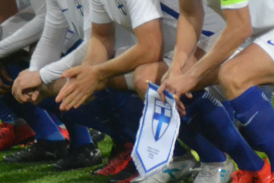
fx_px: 11463
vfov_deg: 0.9
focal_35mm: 1506
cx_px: 202
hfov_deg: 1.4
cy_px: -61
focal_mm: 280
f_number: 5.3
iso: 3200
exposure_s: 1/320
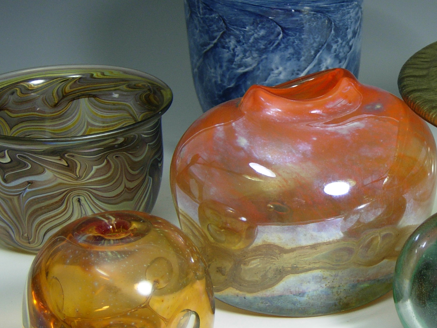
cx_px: 399
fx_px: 1313
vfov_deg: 14.2
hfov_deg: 18.6
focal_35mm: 104
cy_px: 154
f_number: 3.1
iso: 50
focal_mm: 10.1
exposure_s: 1/23.2
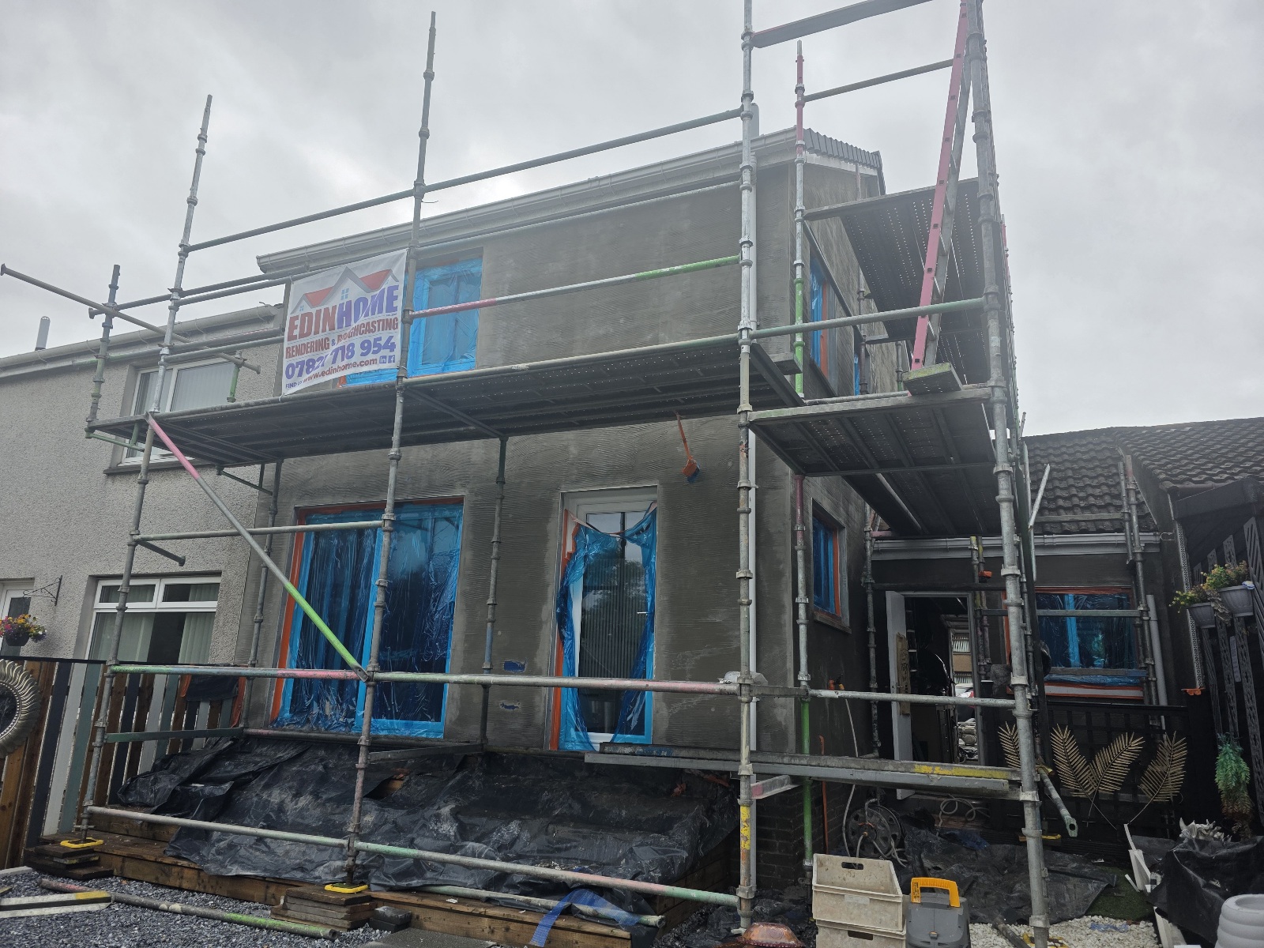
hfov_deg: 73.9
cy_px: 474
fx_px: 840
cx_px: 632
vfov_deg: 58.9
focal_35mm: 23
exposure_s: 1/2500
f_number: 1.7
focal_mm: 6.3
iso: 80
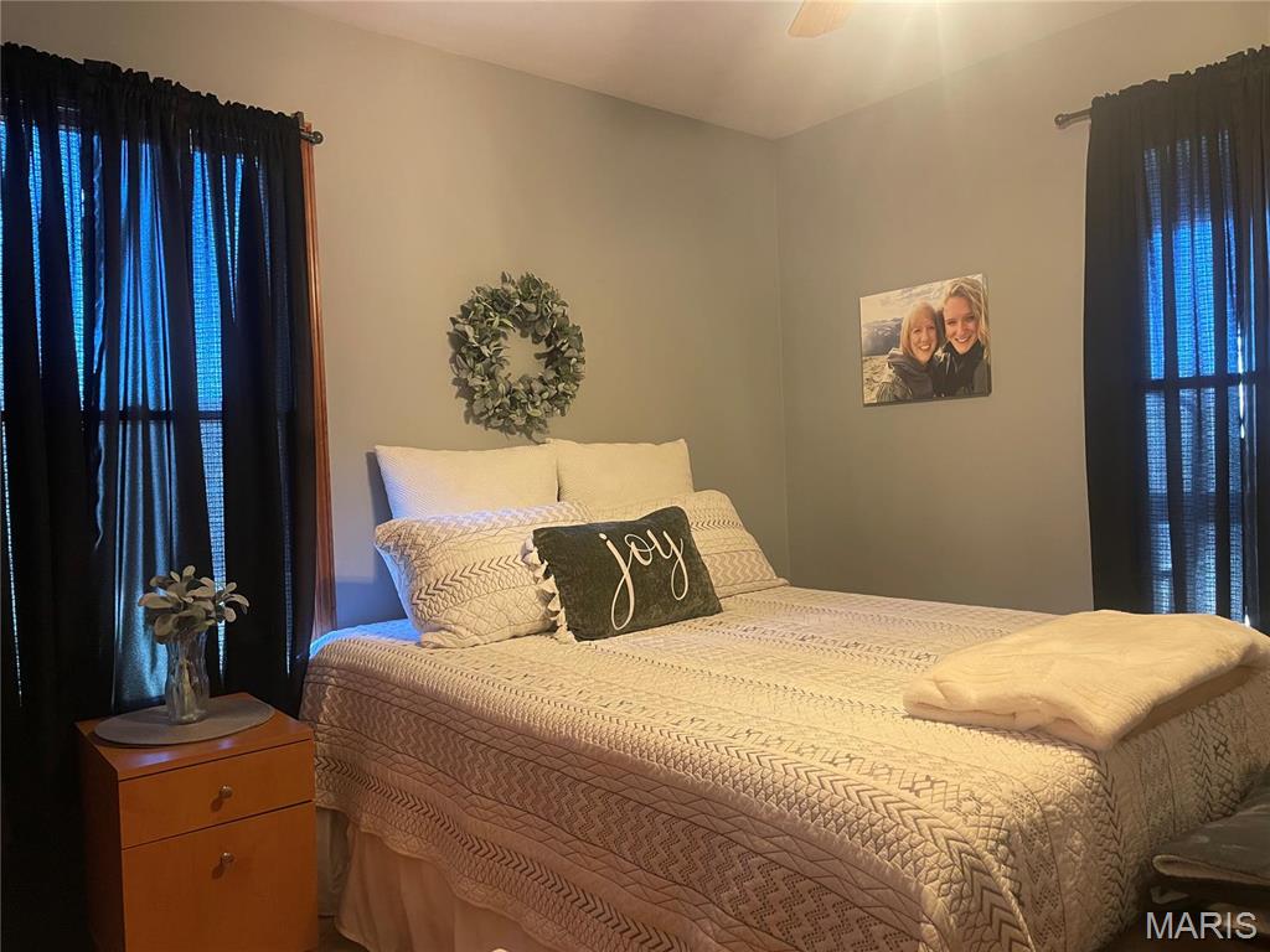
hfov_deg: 67.3
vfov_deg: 53.1
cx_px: 635
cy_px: 476
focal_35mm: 26
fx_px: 954
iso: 250
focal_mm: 4.2
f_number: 1.6
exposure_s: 1/60
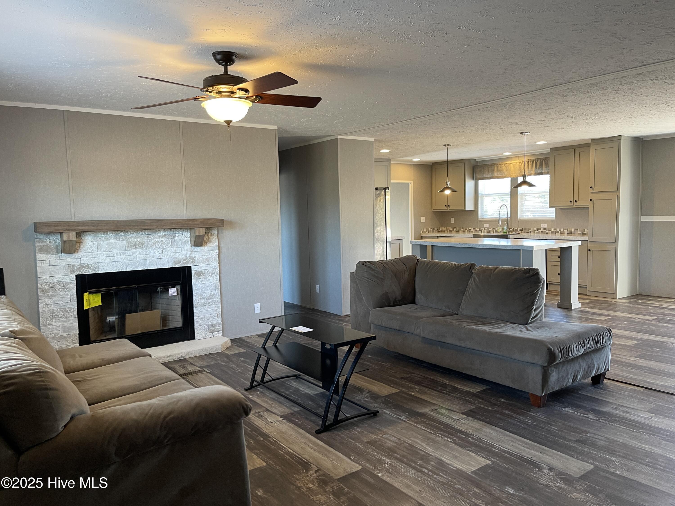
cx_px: 338
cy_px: 253
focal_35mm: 26
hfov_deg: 67.3
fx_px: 507
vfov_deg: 53.1
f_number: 1.6
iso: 125
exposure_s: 1/60
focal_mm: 5.1
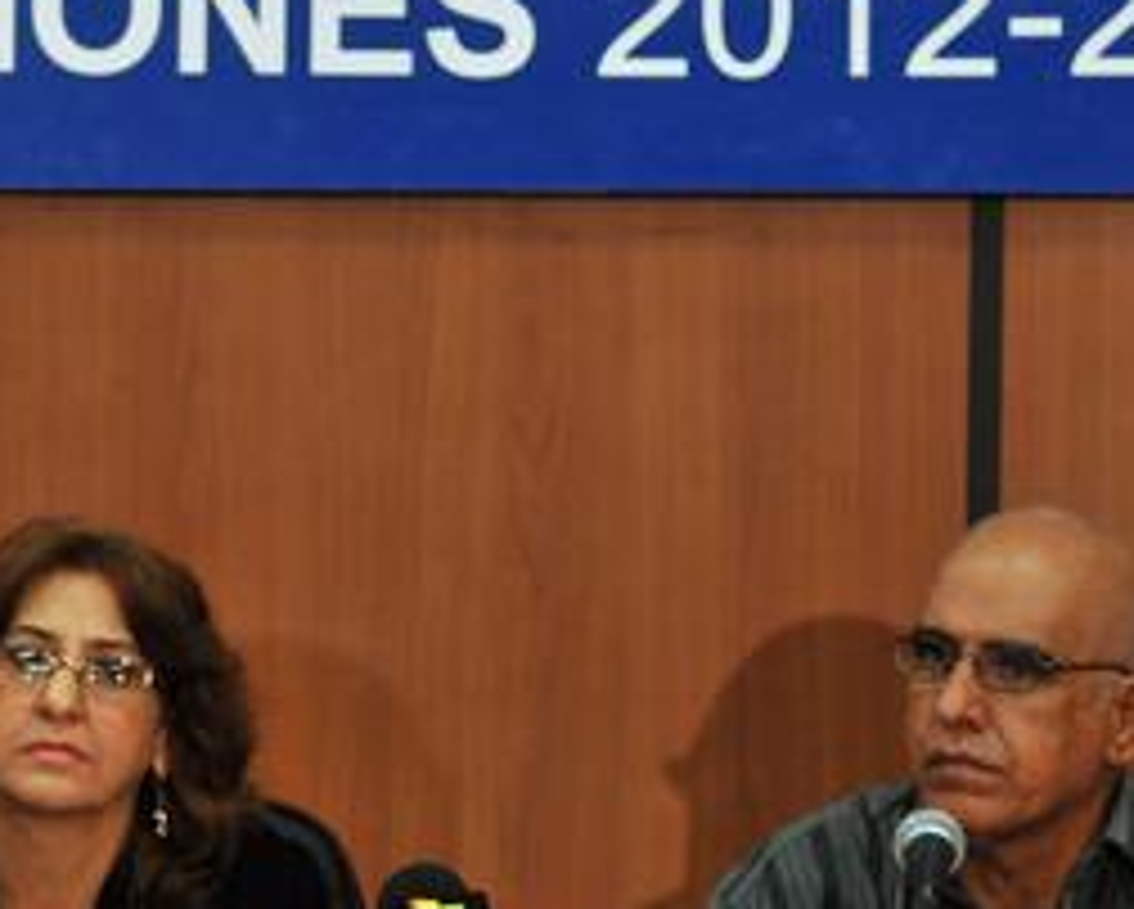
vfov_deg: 3.9
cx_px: 86
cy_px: 619
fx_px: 13502
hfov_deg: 4.8
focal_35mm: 402
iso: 640
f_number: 2.8
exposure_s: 1/200
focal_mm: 120
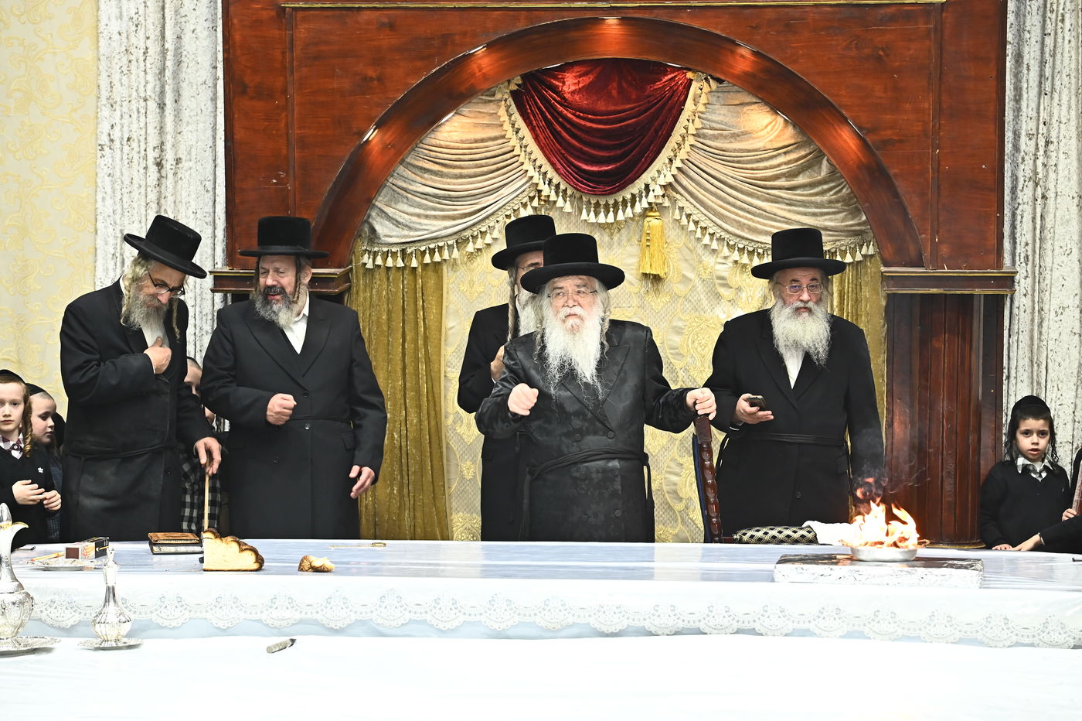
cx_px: 541
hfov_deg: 13.3
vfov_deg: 8.8
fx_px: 4656
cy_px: 360
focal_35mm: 155
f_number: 6.3
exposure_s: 1/160
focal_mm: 155
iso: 1600
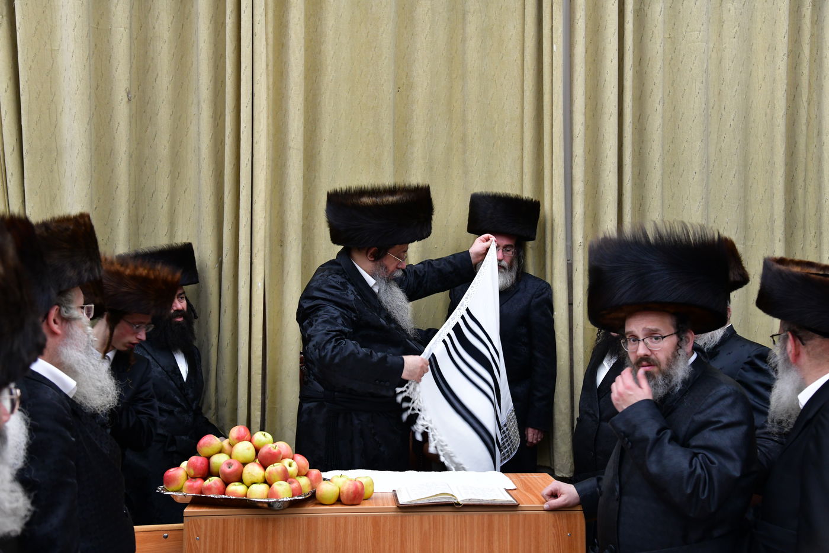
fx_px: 1059
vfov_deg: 29.2
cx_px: 414
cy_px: 276
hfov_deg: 42.7
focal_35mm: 46
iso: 2000
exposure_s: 1/100
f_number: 5.6
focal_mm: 46
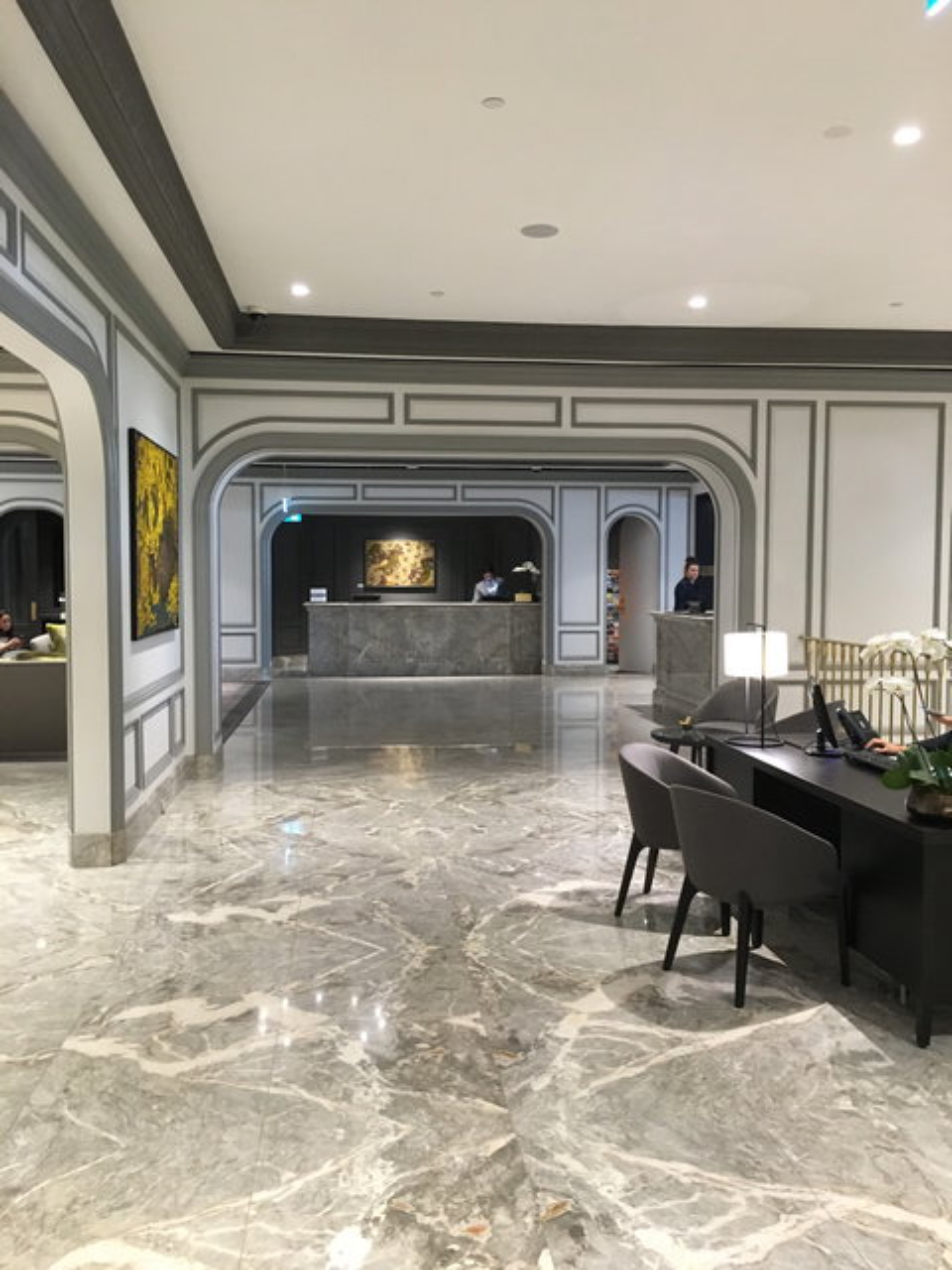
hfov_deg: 48.2
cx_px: 476
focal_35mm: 29
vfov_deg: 61.7
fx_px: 1063
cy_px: 635
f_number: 2.2
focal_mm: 4.15
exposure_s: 1/20
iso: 200
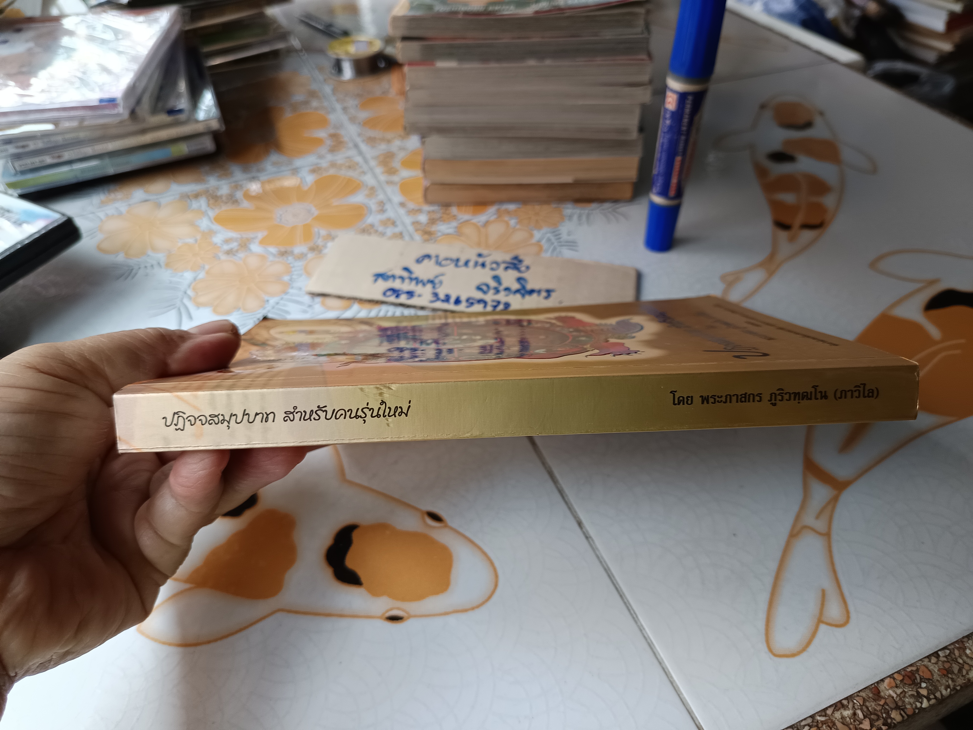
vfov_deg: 56.8
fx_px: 675
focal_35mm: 24
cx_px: 486
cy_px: 365
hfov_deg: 71.6
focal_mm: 5.31
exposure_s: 1/50
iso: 379
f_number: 1.7
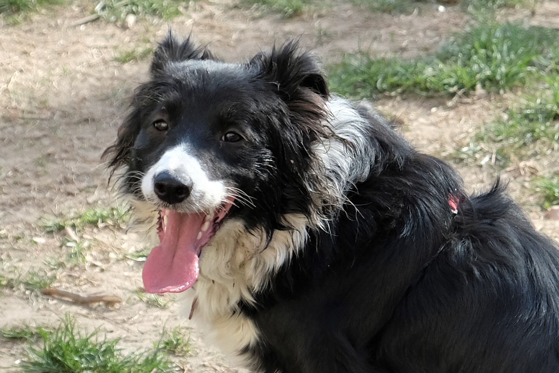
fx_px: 1289
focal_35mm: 83
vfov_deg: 16.5
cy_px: 186
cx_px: 280
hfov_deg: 24.5
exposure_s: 1/450
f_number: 5.6
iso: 800
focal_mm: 55
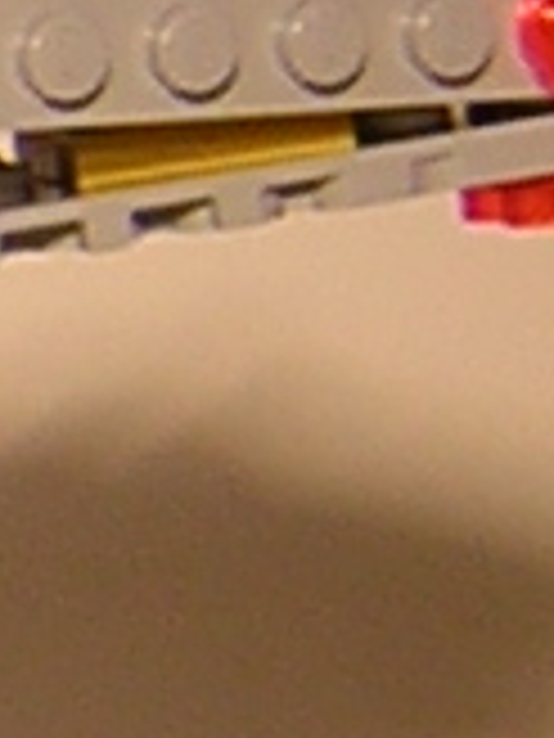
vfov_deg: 5.6
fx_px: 7490
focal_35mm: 351
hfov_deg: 3.7
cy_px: 612
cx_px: -2639
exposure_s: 1/82.9
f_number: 2.6
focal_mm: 4.7
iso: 100
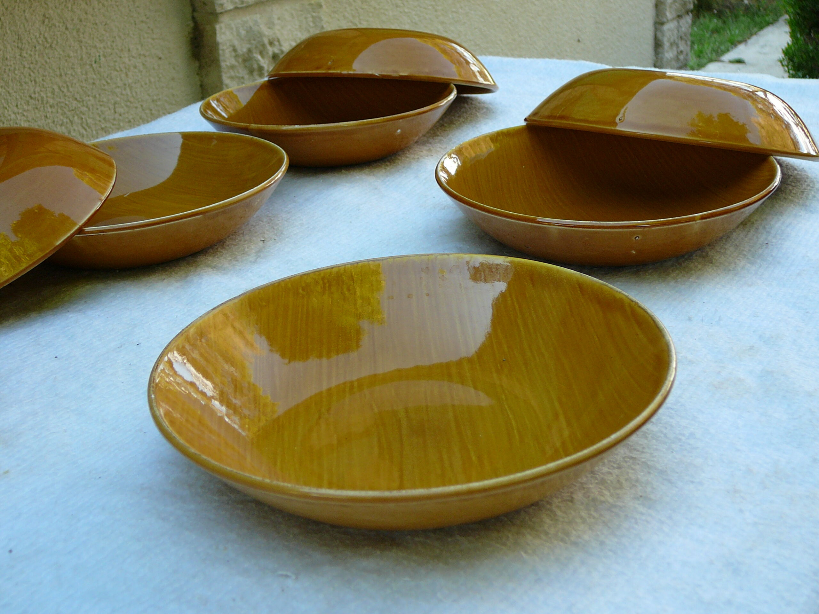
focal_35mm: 45
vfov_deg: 32.2
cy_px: 307
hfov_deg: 42.1
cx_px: 410
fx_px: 1065
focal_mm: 6.7
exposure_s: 1/50
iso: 80
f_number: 3.2
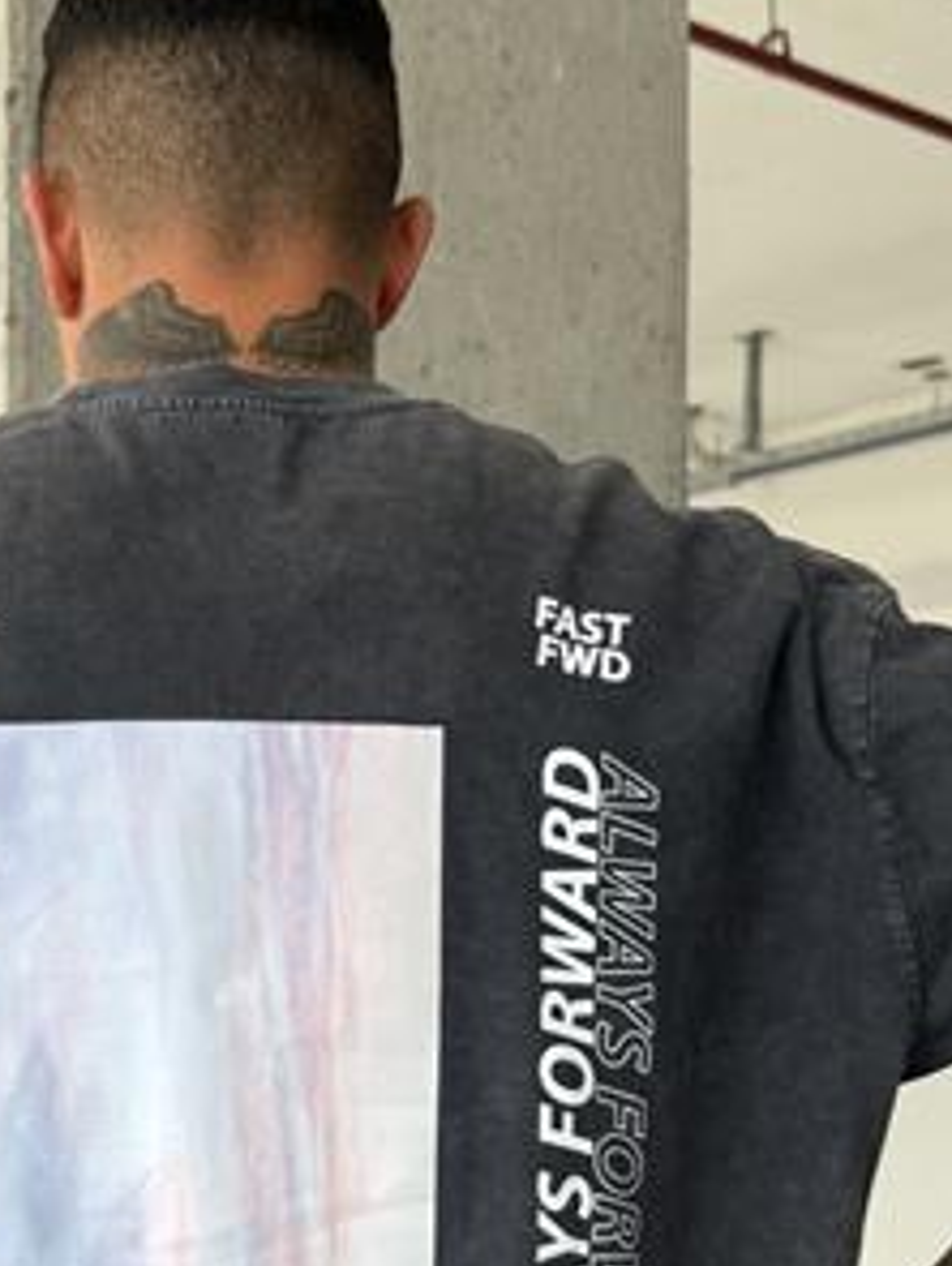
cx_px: 197
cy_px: 948
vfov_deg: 29.3
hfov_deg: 22.3
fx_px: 2378
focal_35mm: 65
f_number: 1.78
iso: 80
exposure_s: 1/315
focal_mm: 6.76
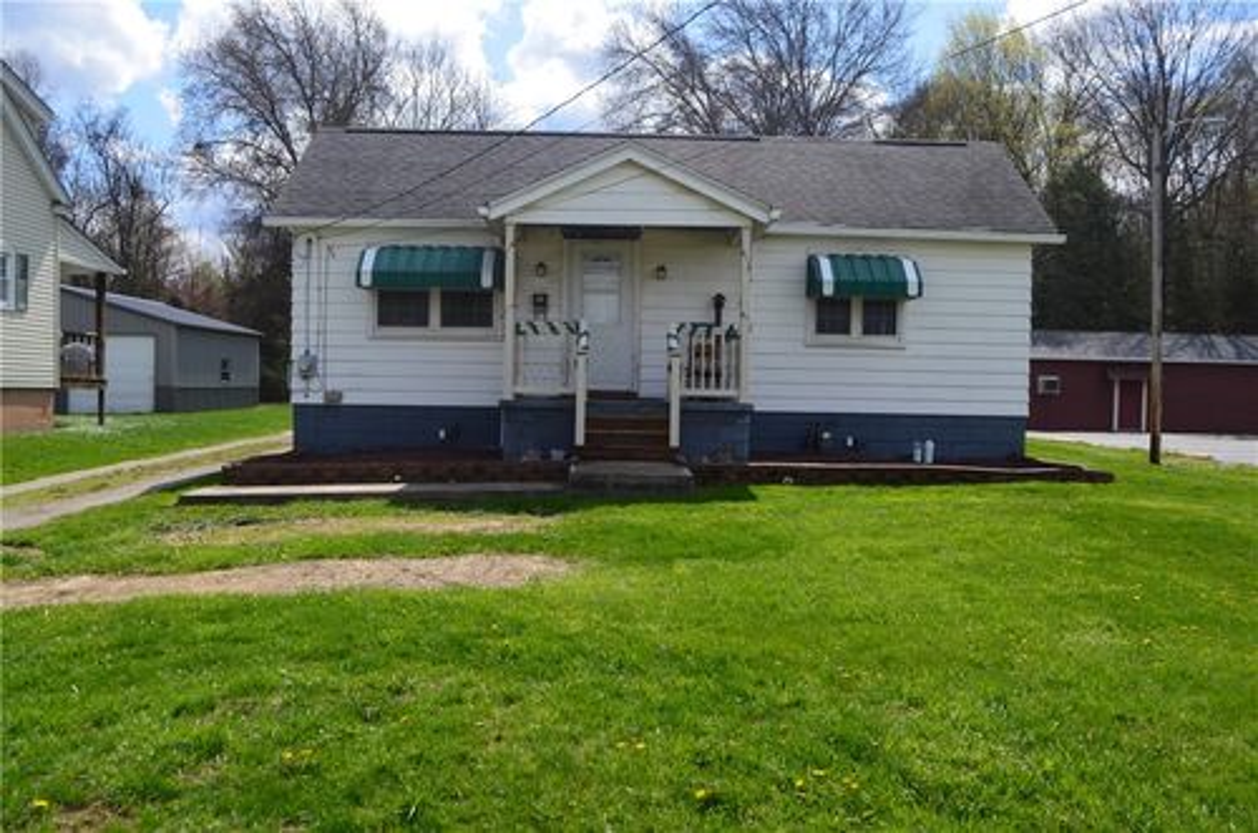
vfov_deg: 39.8
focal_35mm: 33
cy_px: 416
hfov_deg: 57.3
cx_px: 629
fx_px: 1151
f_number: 10
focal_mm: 22
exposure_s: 1/320
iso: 200
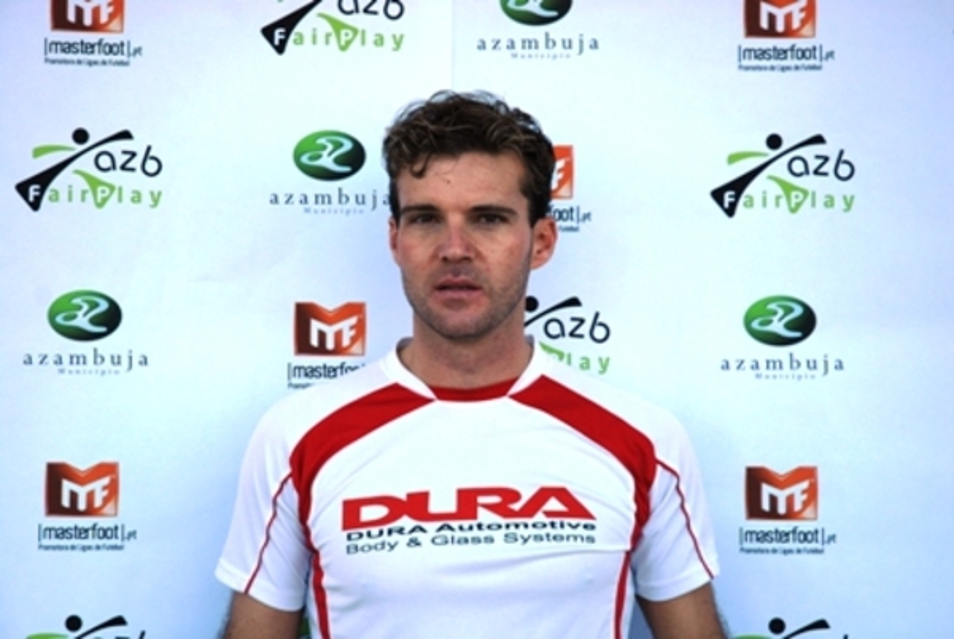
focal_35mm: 84
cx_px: 477
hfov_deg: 24.2
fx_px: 2229
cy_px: 320
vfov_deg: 16.3
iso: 200
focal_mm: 56
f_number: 4.5
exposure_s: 1/320
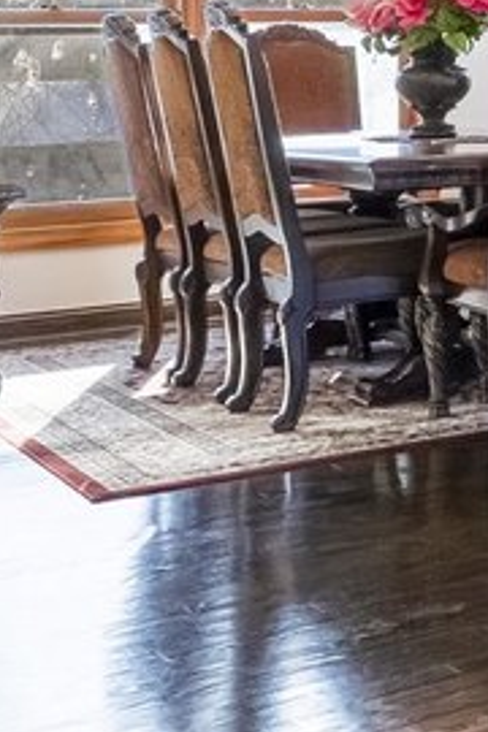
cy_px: -16
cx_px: 1410
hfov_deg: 11.2
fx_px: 1708
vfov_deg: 23.1
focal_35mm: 84
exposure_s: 1/320
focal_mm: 14
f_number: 7.1
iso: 640
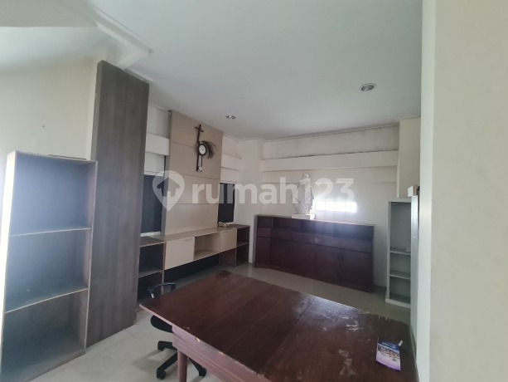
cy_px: 191
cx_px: 254
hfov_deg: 106.2
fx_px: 191
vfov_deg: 89.9
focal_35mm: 13
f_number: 2.2
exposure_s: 1/33
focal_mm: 2.2
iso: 640
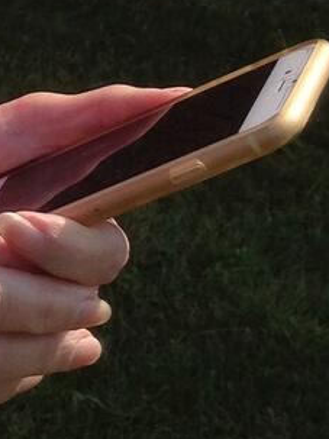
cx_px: -439
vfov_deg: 10.1
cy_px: -25
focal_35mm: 194
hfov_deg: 7.2
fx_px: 2460
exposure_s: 1/1466
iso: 50
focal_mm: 4.12
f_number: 2.4
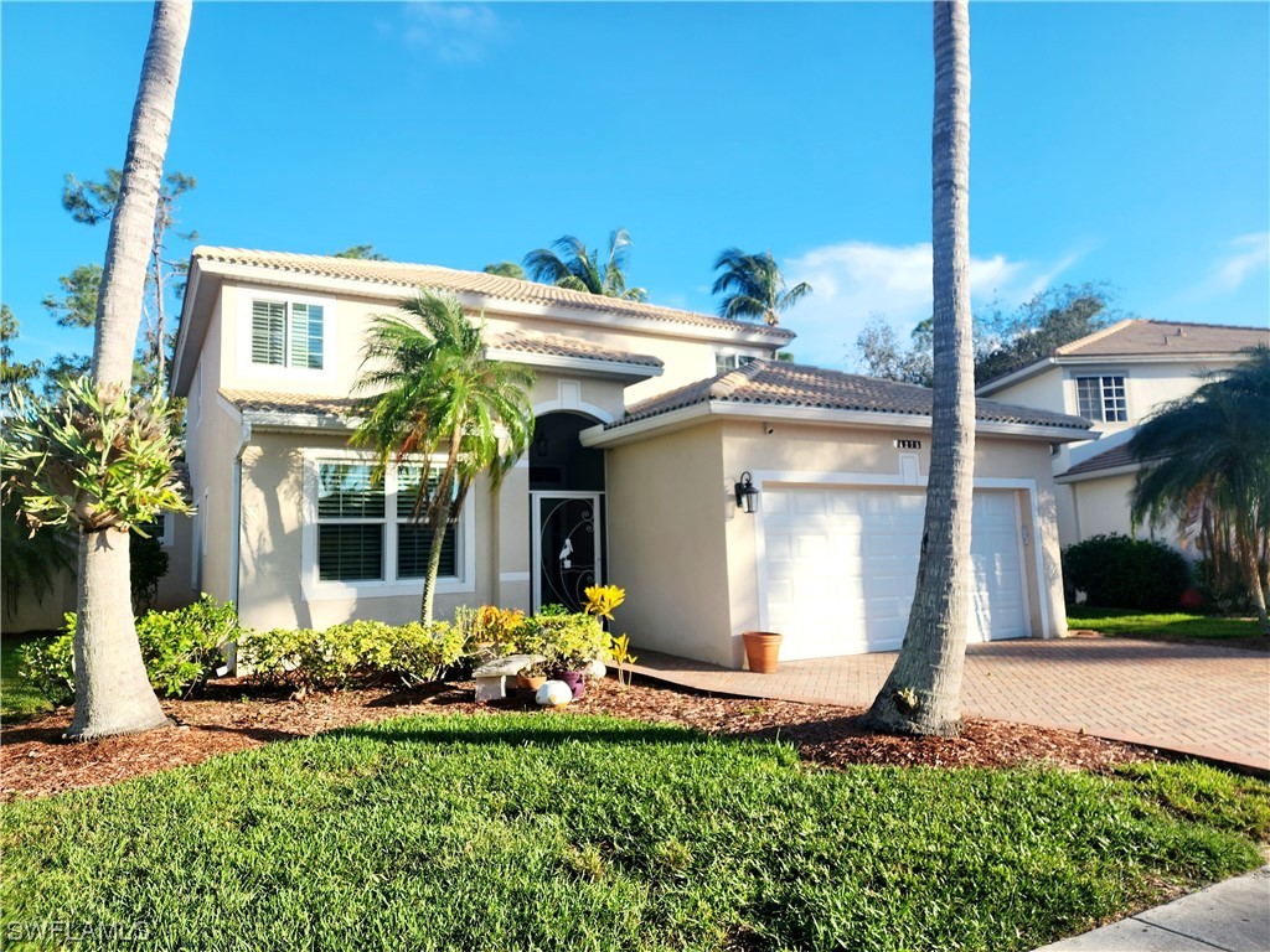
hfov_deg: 73.9
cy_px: 476
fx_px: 844
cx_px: 635
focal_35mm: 23
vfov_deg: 58.9
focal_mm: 6.4
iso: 12
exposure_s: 1/769
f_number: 1.8
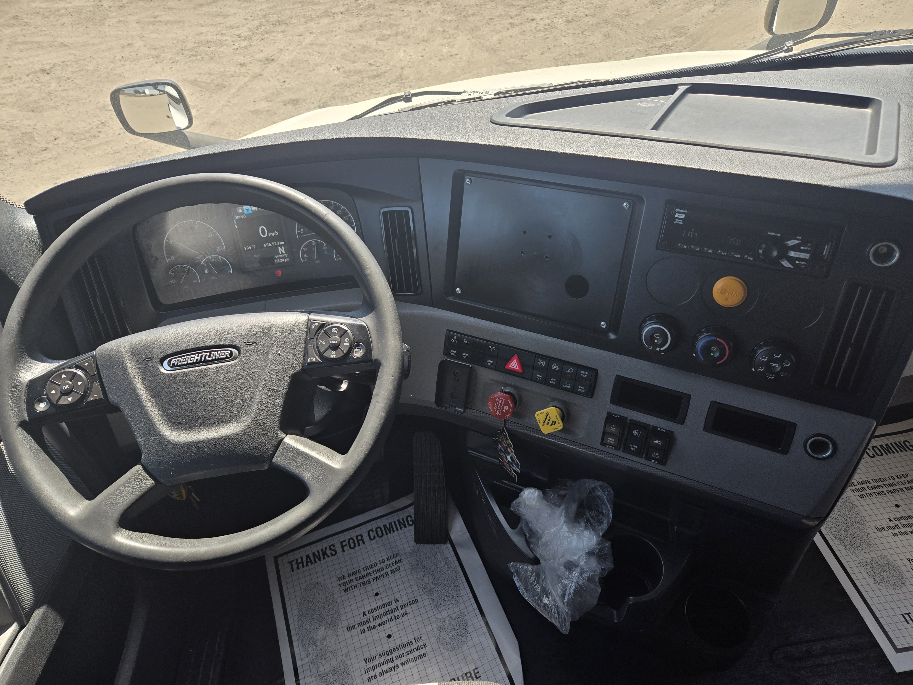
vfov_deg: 58.9
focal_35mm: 23
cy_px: 342
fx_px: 607
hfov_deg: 73.9
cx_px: 456
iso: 25
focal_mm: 5.4
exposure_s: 1/453
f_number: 1.8
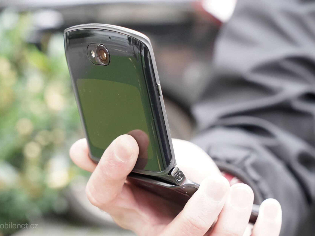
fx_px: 701
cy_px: 117
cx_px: 151
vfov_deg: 19.1
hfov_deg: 25.3
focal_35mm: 77
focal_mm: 70
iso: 6400
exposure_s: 1/200
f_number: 7.1
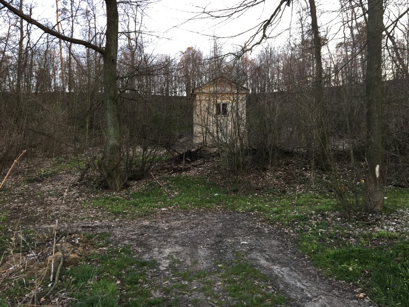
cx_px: 204
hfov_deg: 61.7
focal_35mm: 29
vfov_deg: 48.2
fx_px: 343
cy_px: 154
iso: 32
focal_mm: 4.15
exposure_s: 1/50
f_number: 2.2
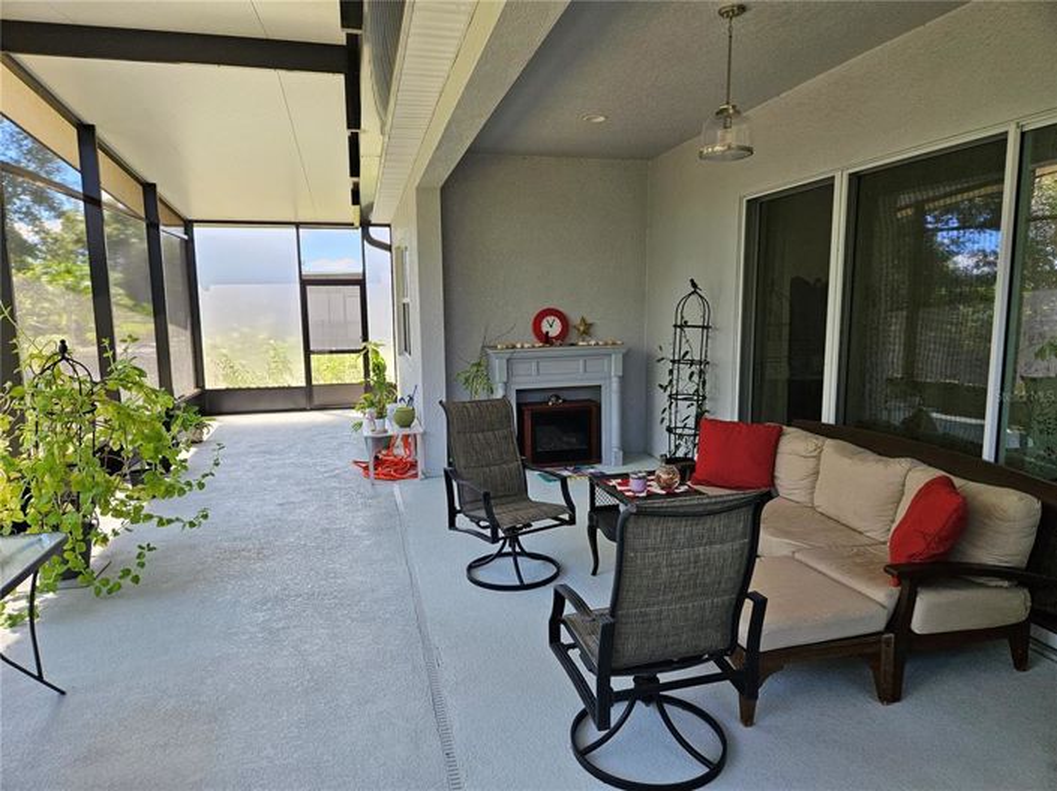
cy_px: 396
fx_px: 702
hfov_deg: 74.0
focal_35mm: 23
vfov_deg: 58.8
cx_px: 528
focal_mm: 5.4
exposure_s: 1/207
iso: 80
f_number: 1.8
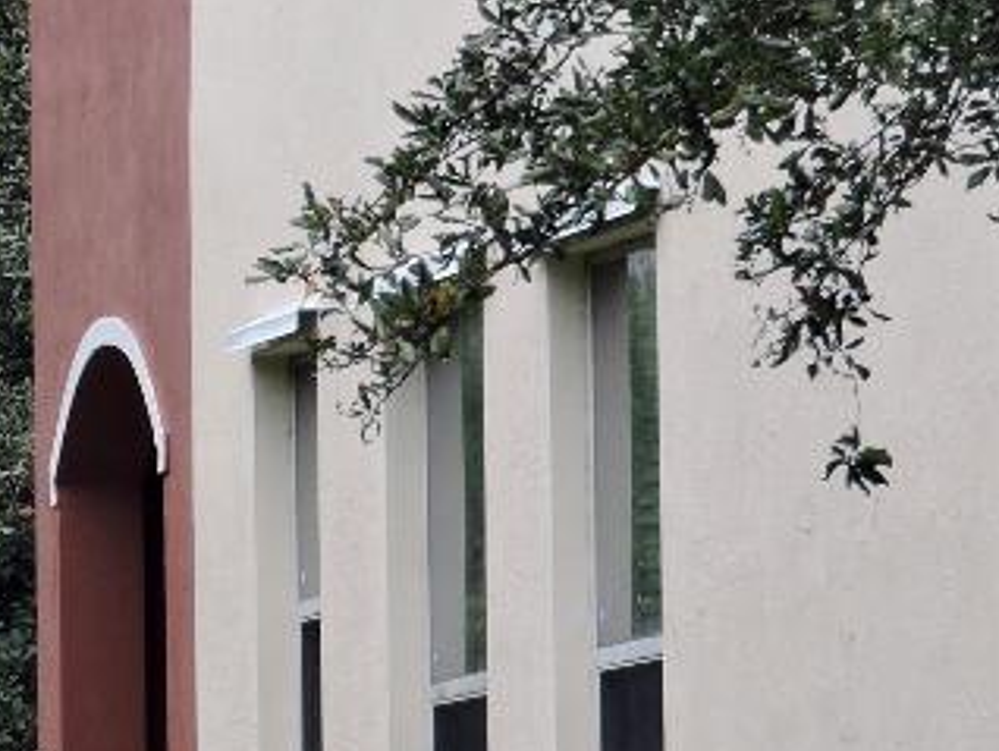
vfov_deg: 2.3
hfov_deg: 3.1
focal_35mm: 644
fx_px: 18600
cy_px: 440
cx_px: -446
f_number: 4.6
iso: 100
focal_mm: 35.7
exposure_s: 1/160
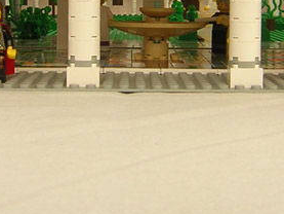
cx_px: 153
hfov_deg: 18.9
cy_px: -49
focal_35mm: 104
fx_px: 854
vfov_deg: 13.8
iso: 100
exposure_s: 1/164
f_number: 5.2
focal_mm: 4.7
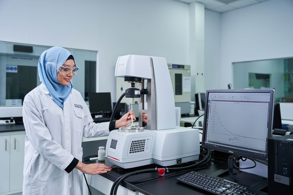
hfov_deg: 57.2
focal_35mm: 33
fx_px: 269
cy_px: 98
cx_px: 146
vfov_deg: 40.0
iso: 100
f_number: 3.2
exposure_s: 1/125
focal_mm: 33
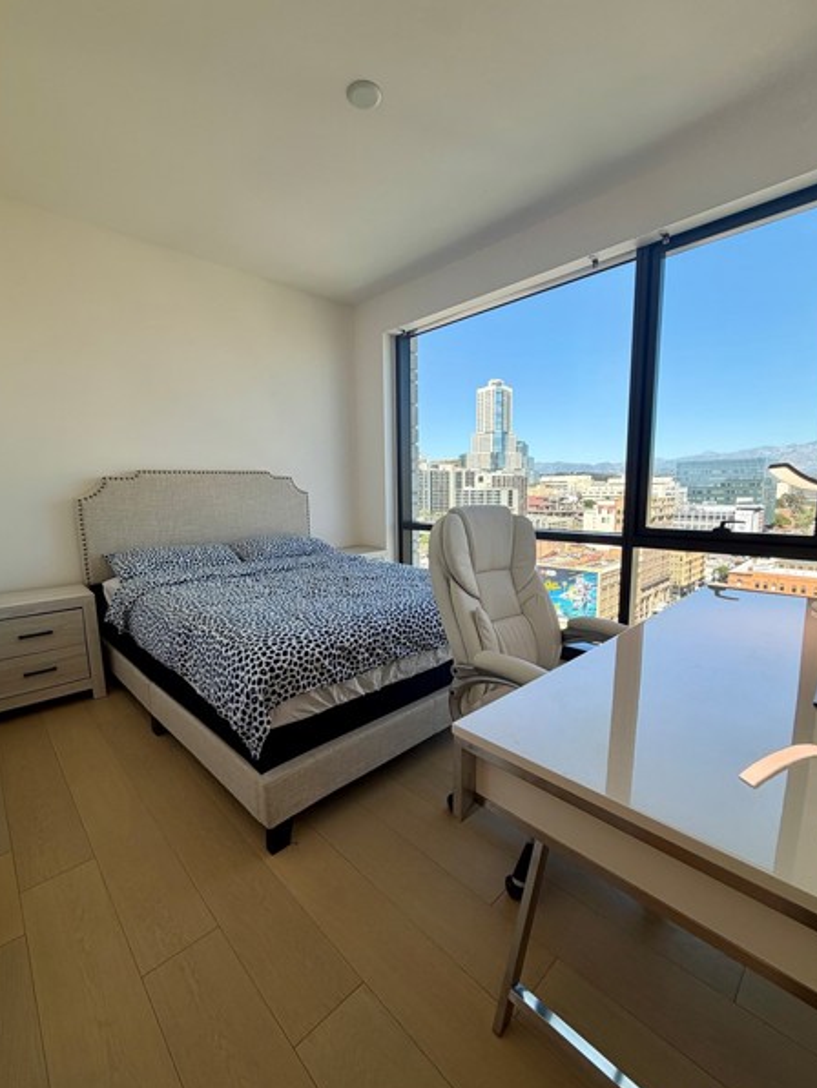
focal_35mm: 15
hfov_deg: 81.8
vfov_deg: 98.1
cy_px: 554
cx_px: 403
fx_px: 472
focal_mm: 2.22
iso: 50
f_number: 2.2
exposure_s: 1/359
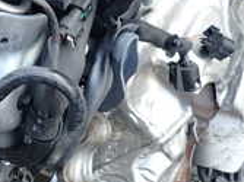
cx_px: -42
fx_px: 634
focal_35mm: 90
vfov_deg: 15.5
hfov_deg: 20.5
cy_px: -63
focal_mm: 4.5
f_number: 2
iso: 125
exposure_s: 1/60
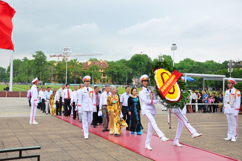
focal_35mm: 42
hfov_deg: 46.5
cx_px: 121
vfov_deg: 31.8
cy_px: 80
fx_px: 282
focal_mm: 28
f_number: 5.6
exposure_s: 1/125
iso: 400
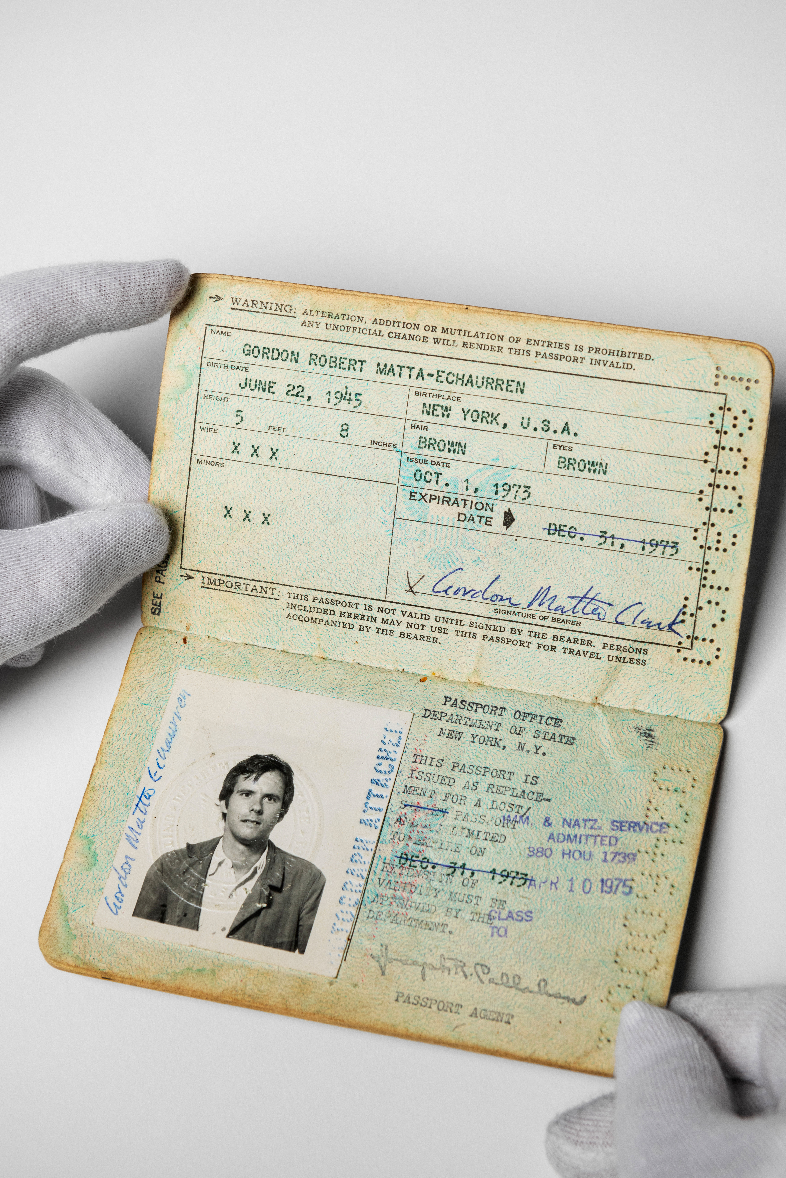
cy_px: 589
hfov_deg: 20.6
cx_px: 393
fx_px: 2161
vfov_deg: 30.5
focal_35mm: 66
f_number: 11
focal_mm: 66
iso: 200
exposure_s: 1/160
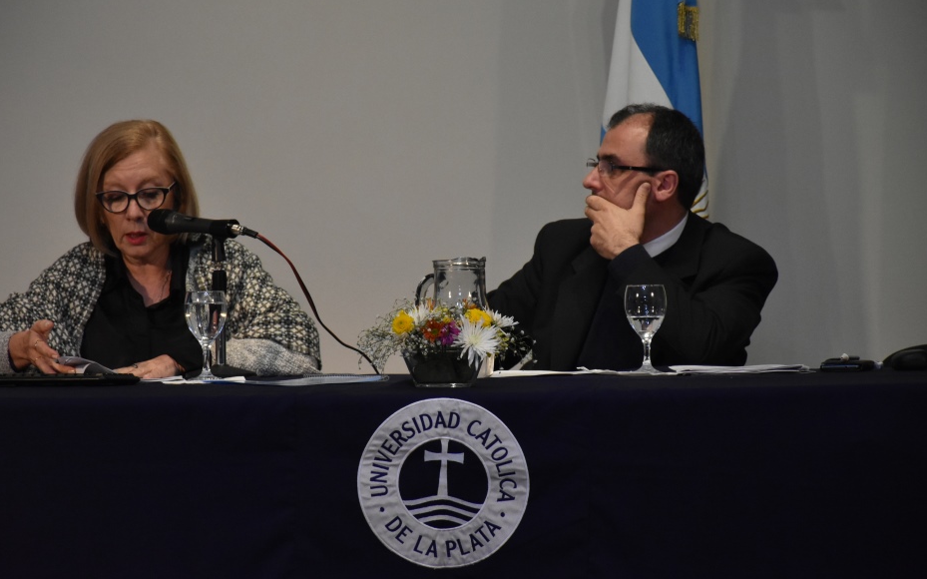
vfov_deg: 5.6
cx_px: 421
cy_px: 266
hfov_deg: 8.9
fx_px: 5960
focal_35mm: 236
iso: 2500
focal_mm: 140
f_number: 5.6
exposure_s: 1/250
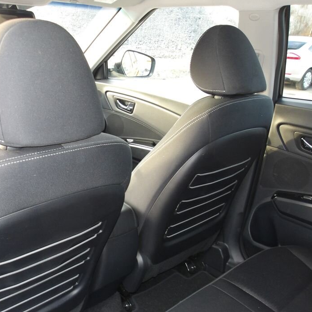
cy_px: 162
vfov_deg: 47.2
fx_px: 357
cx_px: 101
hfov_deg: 46.4
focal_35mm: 35
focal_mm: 4.9
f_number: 3
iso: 200
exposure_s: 1/24
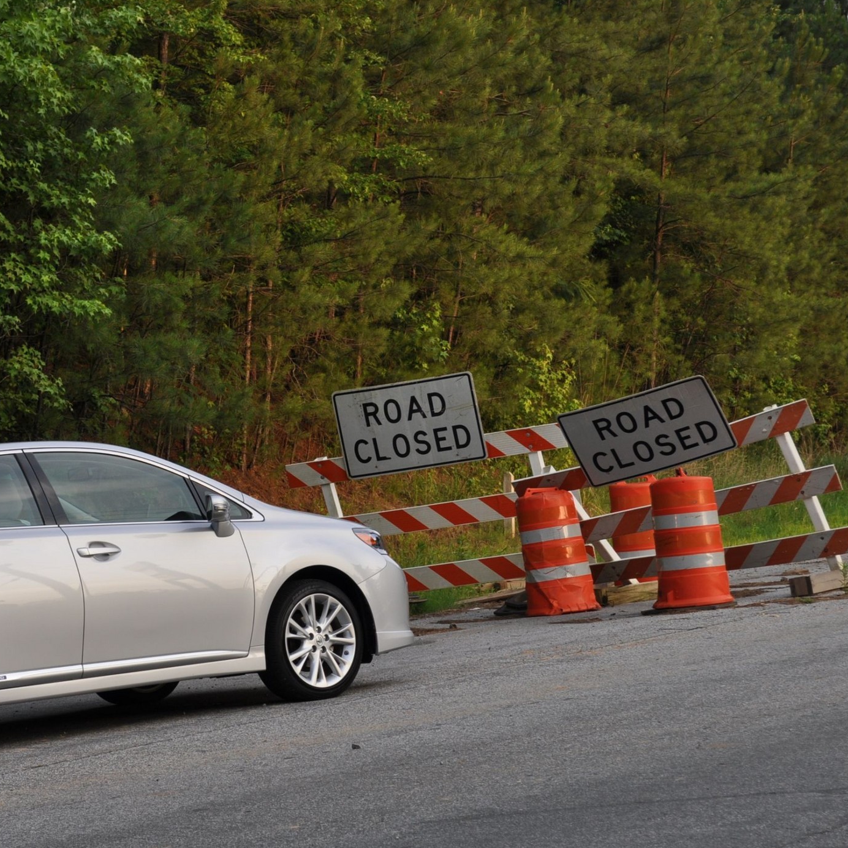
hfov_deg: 18.8
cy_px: 442
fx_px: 2550
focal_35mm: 92
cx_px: 238
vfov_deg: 18.9
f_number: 6.3
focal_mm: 40
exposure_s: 1/160
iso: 200
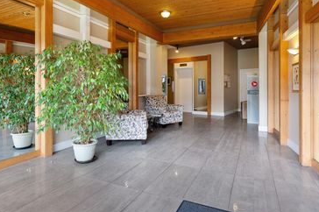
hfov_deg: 78.6
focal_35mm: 22
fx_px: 195
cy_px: 88
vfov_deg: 56.8
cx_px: 158
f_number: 4
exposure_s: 1/30
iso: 400
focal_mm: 16
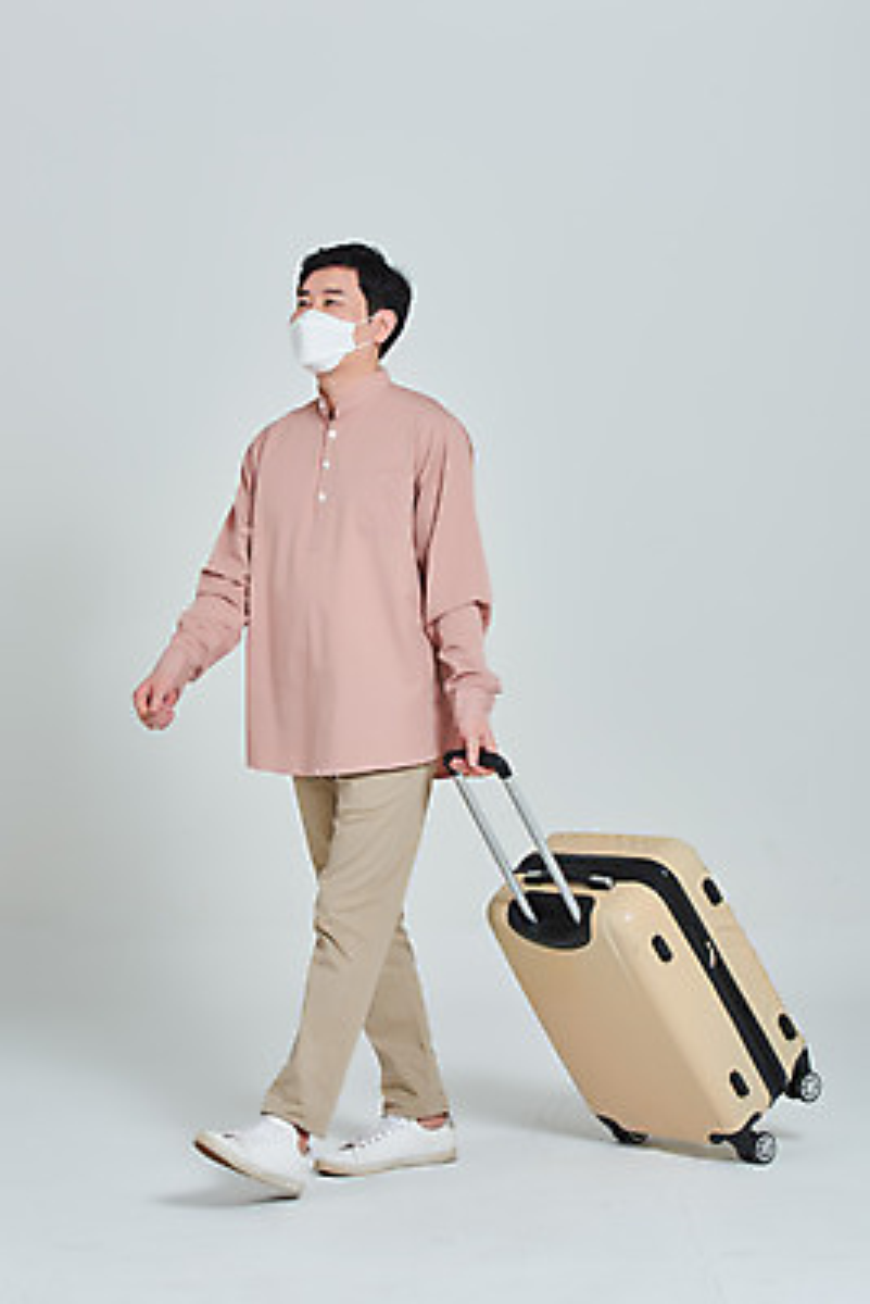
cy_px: 652
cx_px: 435
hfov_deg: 19.5
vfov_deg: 28.8
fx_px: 2535
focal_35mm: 70
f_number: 13
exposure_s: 1/125
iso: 100
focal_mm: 70
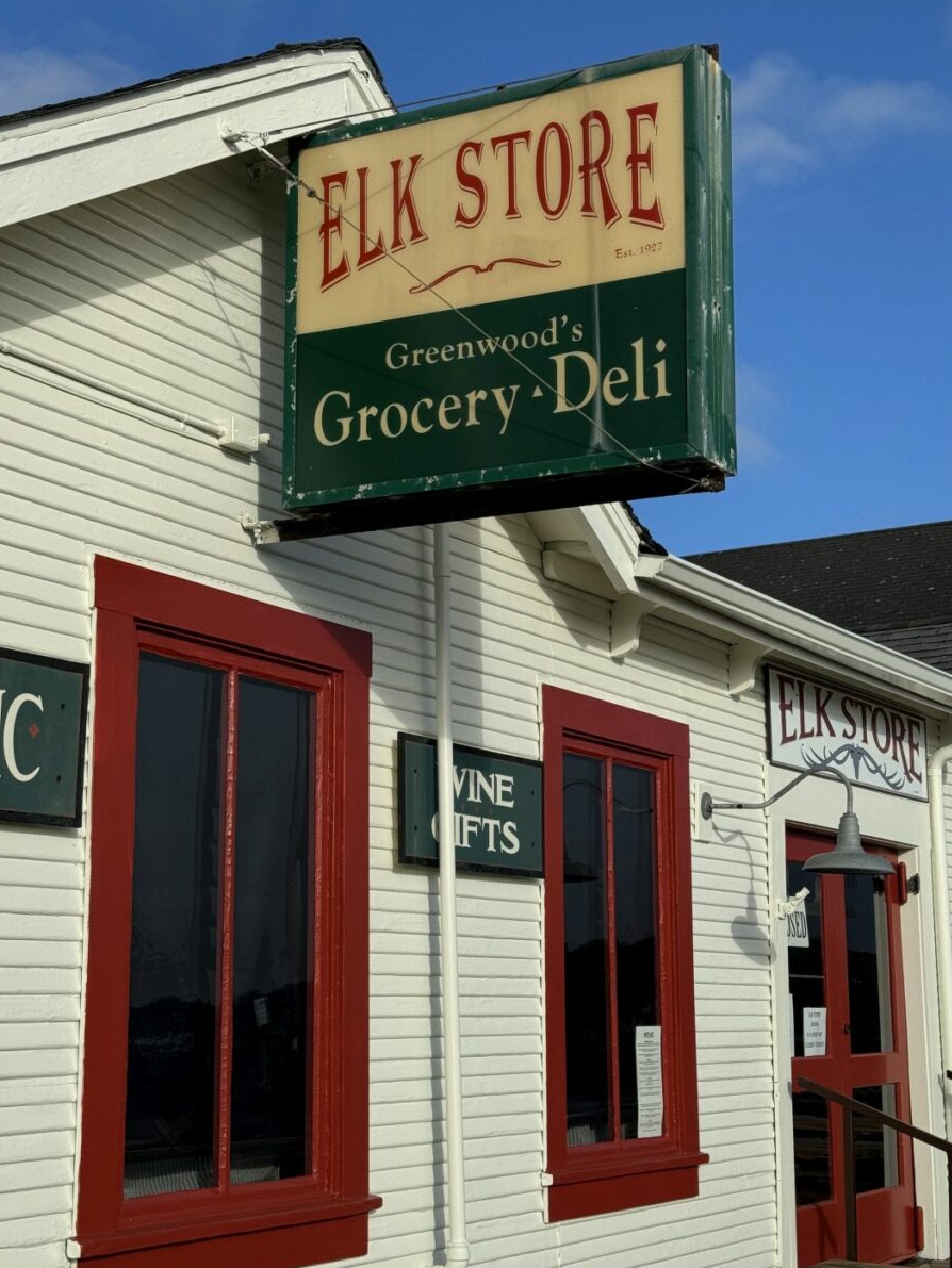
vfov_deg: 34.9
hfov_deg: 26.6
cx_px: 415
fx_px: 2016
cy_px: 634
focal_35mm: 55
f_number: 1.78
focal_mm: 6.76
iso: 64
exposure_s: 1/7092
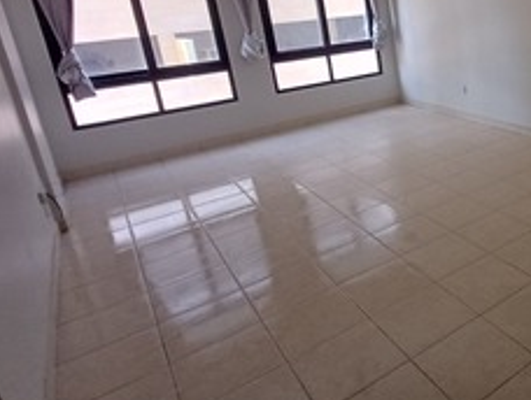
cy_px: 127
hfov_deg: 48.3
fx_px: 492
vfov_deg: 43.6
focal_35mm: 32
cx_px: 514
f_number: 2.2
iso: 200
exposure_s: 1/33.3
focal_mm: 1.64
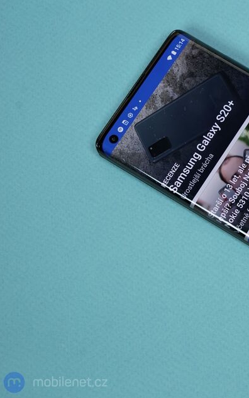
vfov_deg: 23.6
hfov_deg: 14.4
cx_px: 297
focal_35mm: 88
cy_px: 200
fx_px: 956
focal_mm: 57
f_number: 7.1
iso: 1600
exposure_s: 1/160
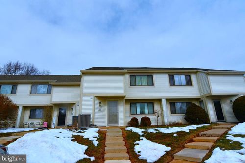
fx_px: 129
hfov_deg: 86.9
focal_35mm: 19
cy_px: 82
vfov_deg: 64.5
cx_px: 122
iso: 100
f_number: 9
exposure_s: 1/250
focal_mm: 13
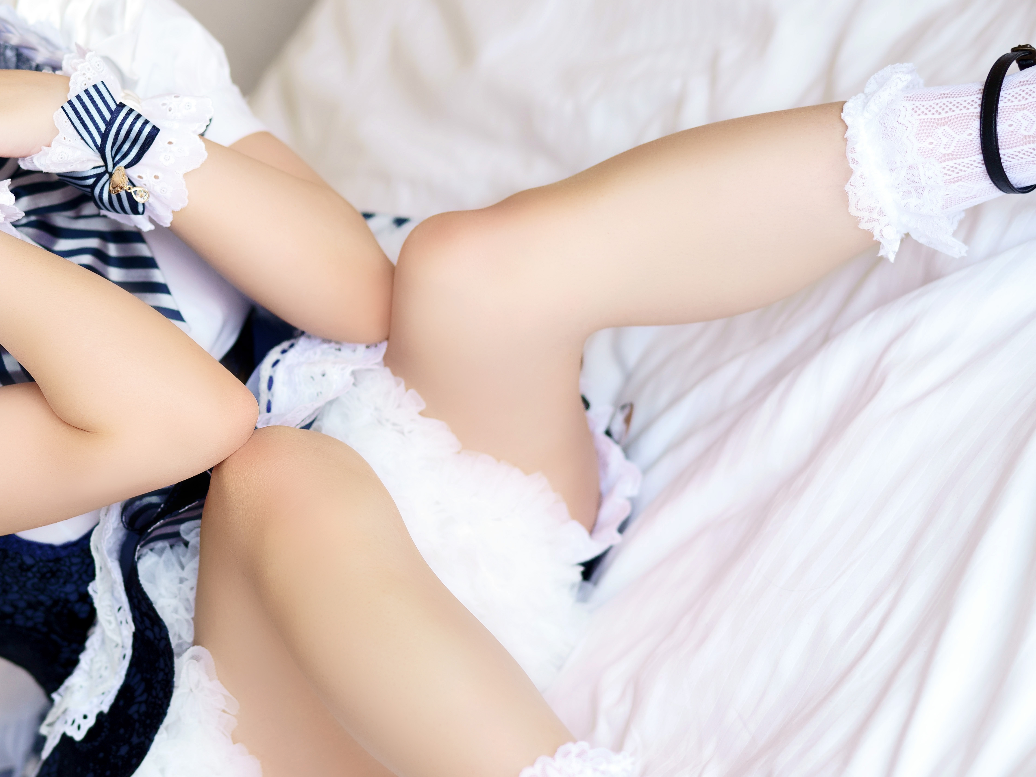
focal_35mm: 102
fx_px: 3053
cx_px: 320
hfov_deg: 19.2
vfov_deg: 14.5
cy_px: 406
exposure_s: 1/200
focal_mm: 50
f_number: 2
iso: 100
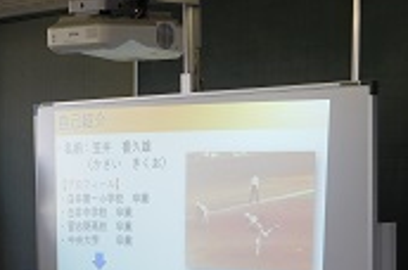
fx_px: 1357
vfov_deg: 11.2
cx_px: 69
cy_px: 306
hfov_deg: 16.9
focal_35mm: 120
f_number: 4.2
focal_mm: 9.8
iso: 125
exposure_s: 1/50
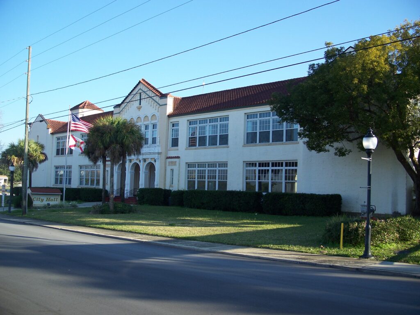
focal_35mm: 37
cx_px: 210
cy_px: 158
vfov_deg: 38.7
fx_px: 449
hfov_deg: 50.1
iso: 64
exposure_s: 1/320
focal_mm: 7.8
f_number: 2.8
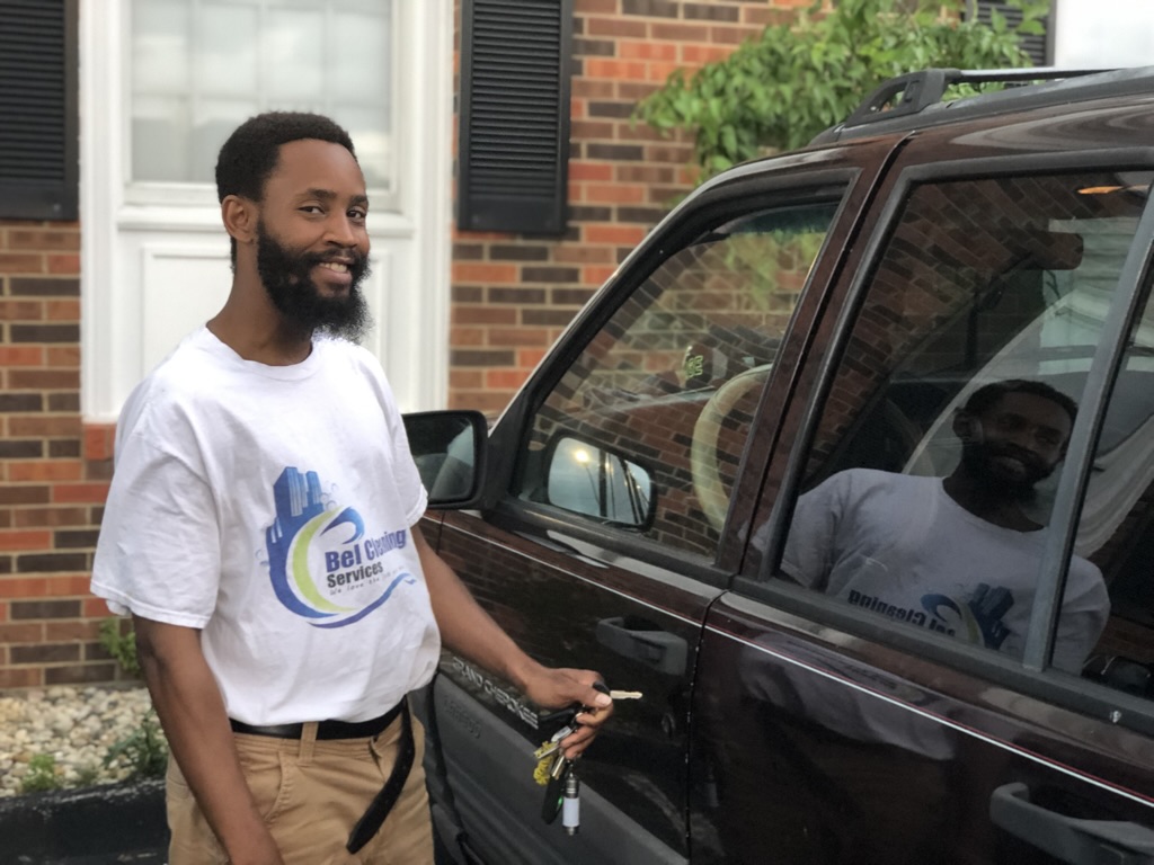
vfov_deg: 25.7
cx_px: 577
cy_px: 432
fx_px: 1900
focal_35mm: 57
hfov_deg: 33.8
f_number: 2.8
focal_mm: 6.6
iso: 250
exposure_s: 1/33
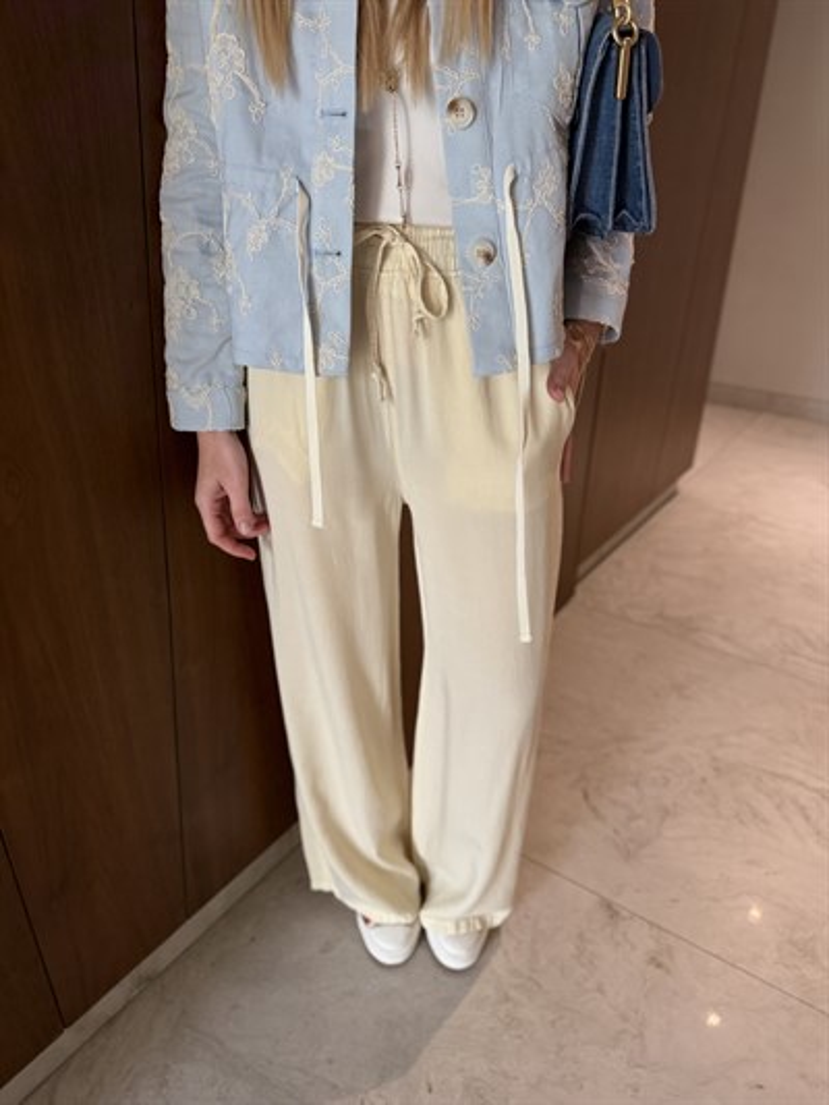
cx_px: 414
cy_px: 552
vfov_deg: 71.6
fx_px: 766
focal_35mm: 24
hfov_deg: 56.8
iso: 200
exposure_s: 1/100
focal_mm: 6.76
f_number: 1.78
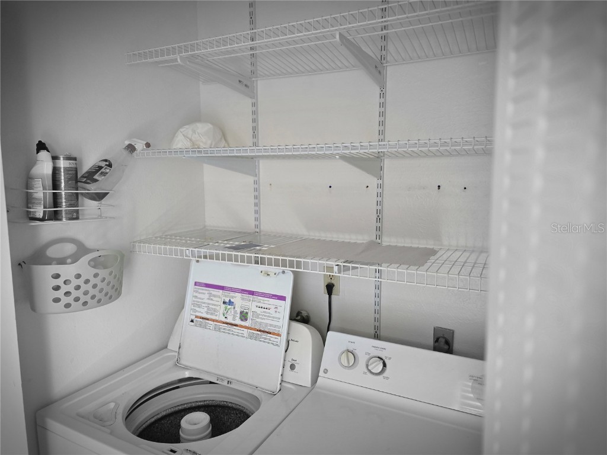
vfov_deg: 58.9
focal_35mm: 23
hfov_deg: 73.9
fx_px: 403
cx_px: 304
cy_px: 228
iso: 640
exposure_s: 1/60
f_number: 1.7
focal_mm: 6.3
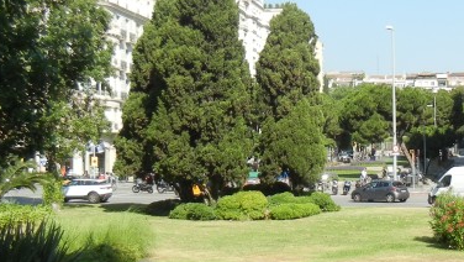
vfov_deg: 13.6
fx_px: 1096
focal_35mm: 89
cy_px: 117
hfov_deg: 23.7
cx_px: 337
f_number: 3.5
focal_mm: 5.4
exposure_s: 1/835
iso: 160
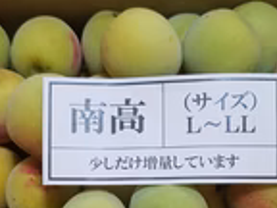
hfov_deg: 27.0
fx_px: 576
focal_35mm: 72
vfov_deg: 19.8
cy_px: 212
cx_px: 154
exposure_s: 1/50
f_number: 1.5
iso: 160
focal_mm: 4.3
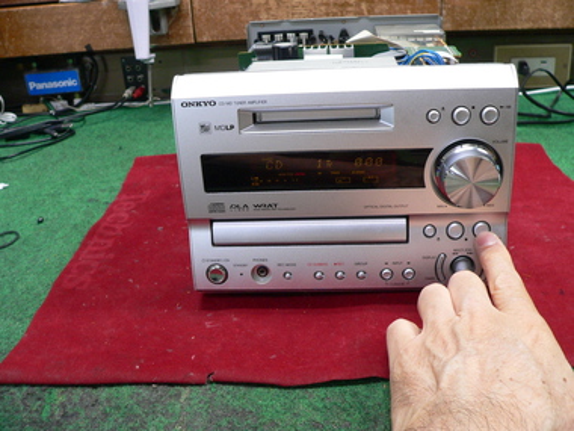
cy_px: 216
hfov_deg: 51.4
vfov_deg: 39.7
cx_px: 287
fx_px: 597
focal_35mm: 36
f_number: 2.8
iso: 200
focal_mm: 6
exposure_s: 1/15
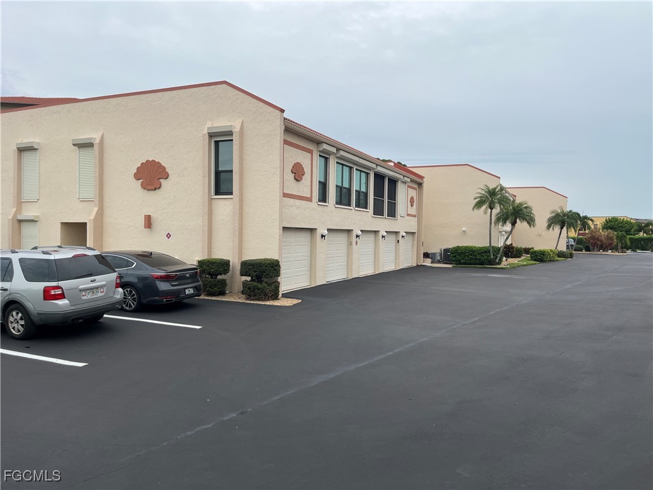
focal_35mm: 26
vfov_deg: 53.1
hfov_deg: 67.3
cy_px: 245
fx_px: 490
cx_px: 326
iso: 50
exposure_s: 1/2024
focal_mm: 5.1
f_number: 1.6
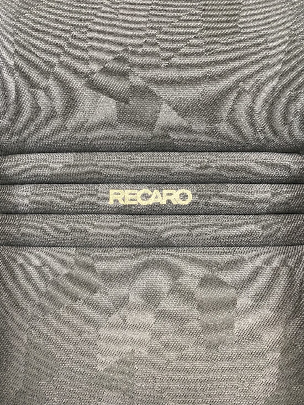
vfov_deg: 67.3
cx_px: 152
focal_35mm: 26
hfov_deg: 53.1
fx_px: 304
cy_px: 202
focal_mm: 4.25
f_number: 1.8
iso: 640
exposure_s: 1/33
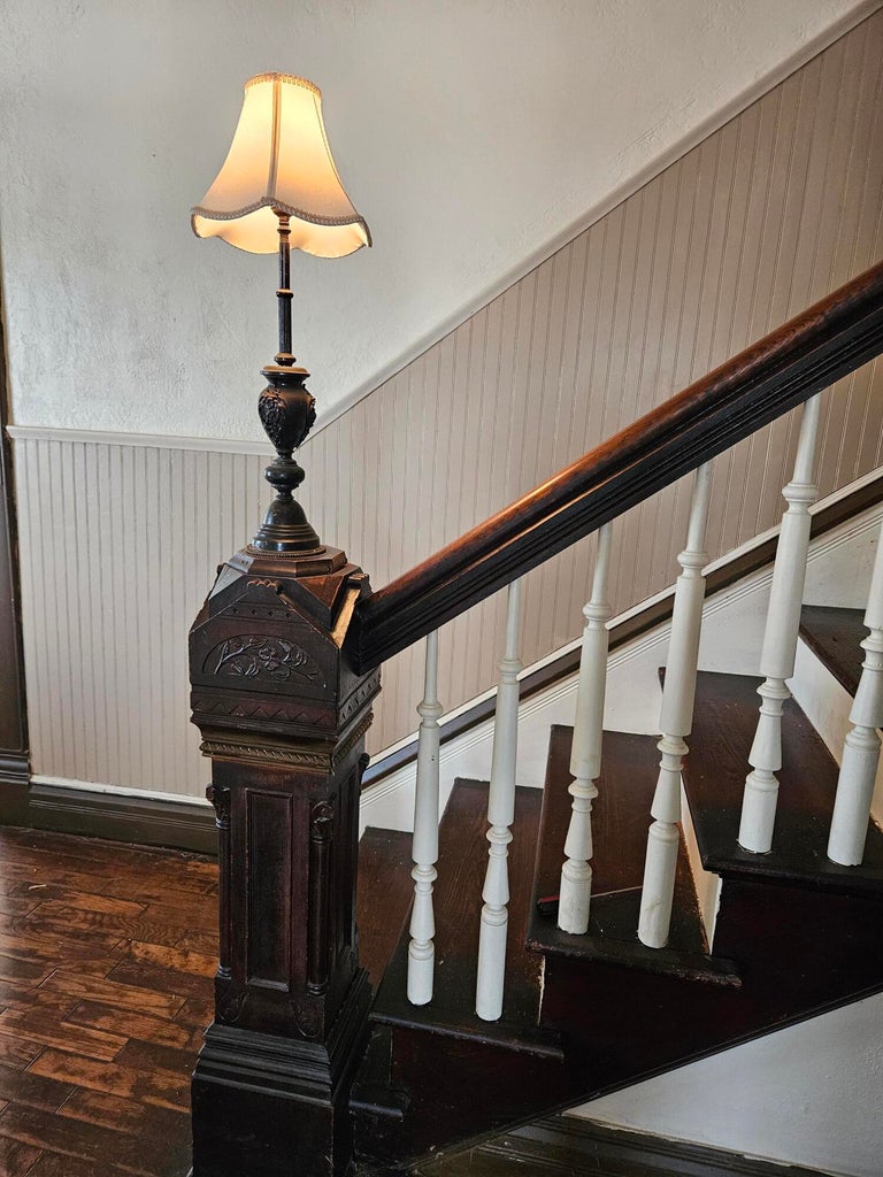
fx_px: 782
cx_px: 442
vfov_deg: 73.9
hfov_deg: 58.9
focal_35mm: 23
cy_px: 588
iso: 500
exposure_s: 1/120
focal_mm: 5.4
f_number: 1.8
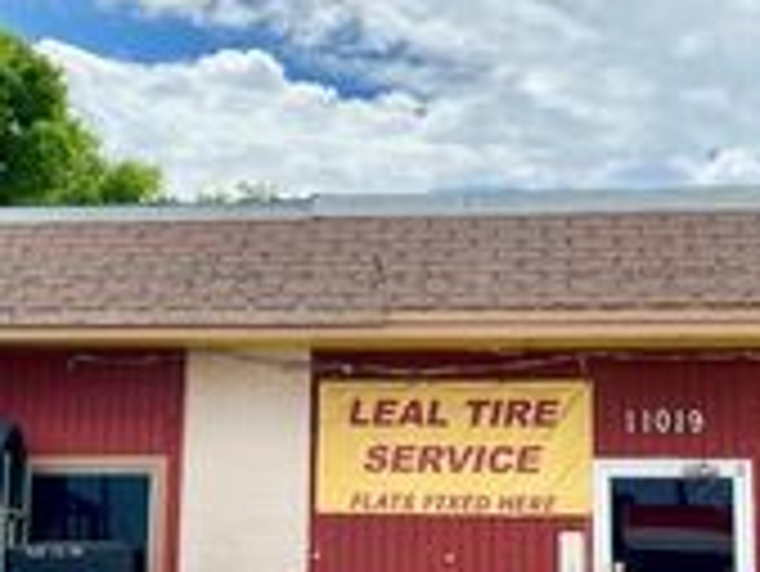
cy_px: 340
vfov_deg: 19.1
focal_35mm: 77
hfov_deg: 25.2
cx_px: 256
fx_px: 1692
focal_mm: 5.1
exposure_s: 1/3876
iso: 50
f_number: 1.6
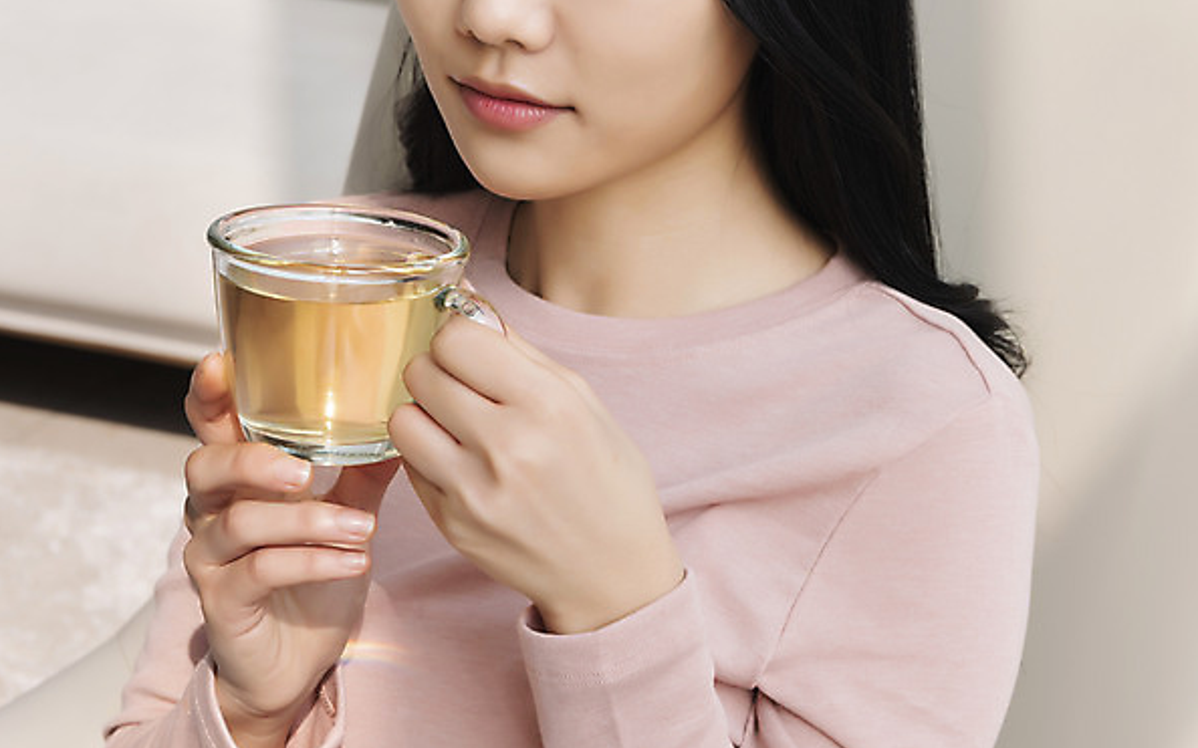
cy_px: 381
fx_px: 2350
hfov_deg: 28.6
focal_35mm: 72
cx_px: 598
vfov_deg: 18.1
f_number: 11
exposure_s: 1/125
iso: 400
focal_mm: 70
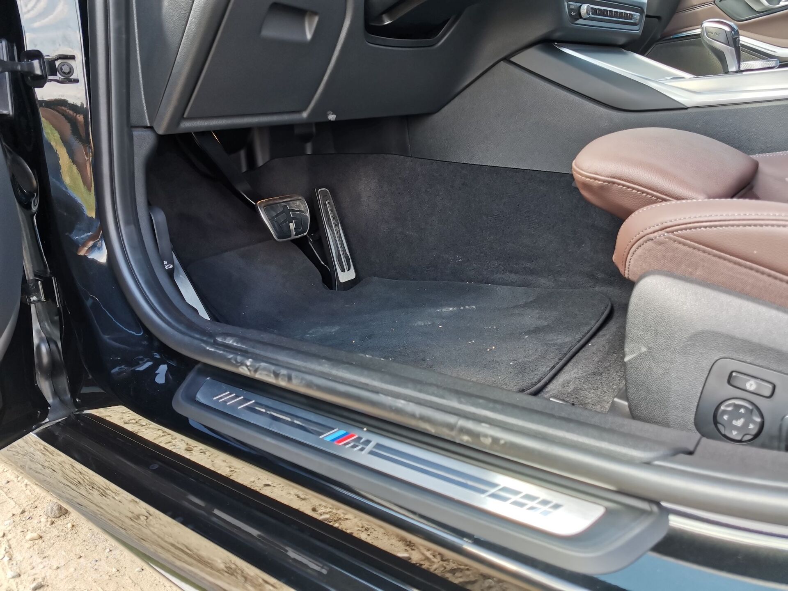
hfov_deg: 67.3
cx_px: 394
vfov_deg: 53.1
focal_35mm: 26
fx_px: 592
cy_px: 296
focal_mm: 4.66
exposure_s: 1/99.9
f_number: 1.4
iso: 50
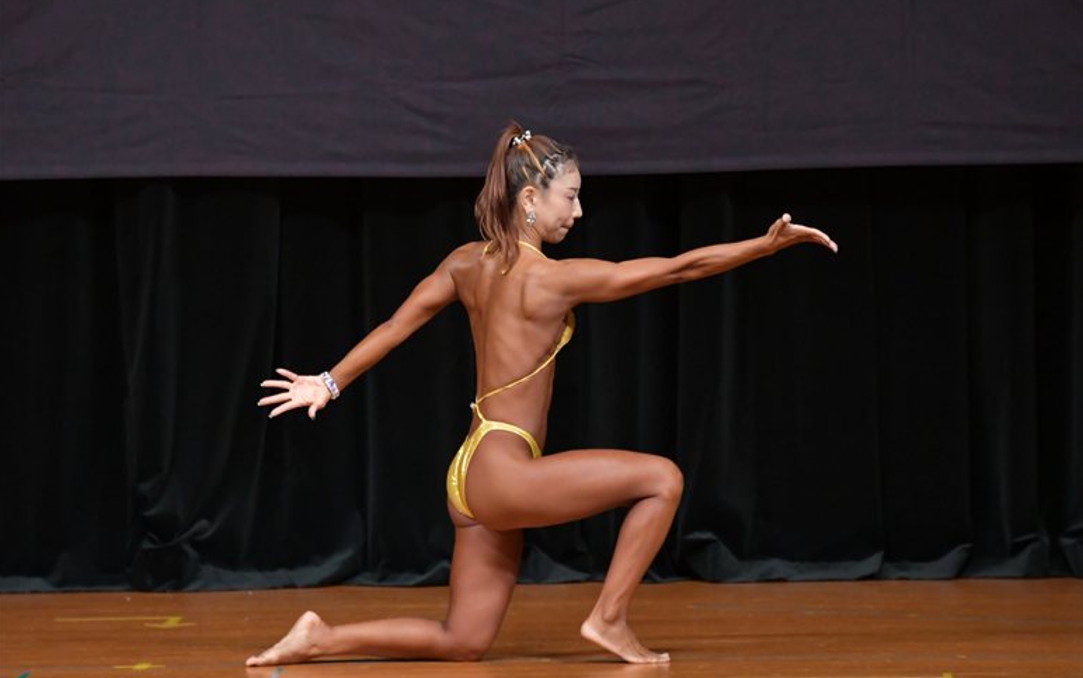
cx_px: 541
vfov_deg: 4.1
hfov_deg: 6.5
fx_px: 9507
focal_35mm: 322
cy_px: 331
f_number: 5.6
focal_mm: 210
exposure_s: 1/400
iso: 4000
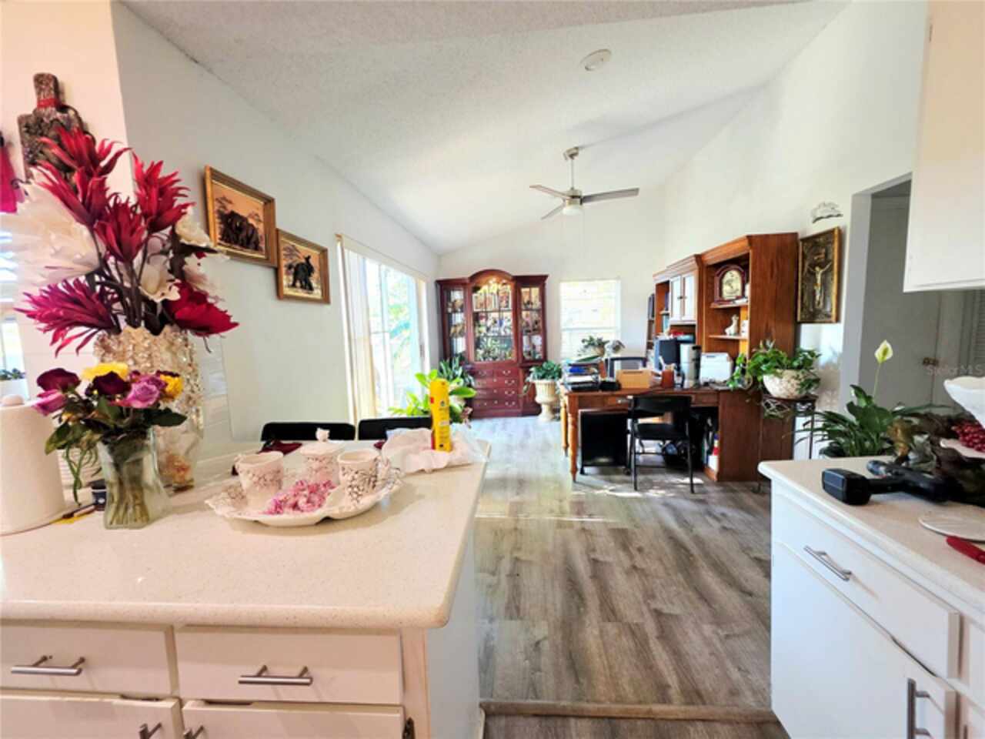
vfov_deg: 89.9
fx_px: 370
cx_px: 492
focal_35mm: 13
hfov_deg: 106.2
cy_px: 370
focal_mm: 2.2
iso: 250
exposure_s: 1/60.2
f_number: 1.9
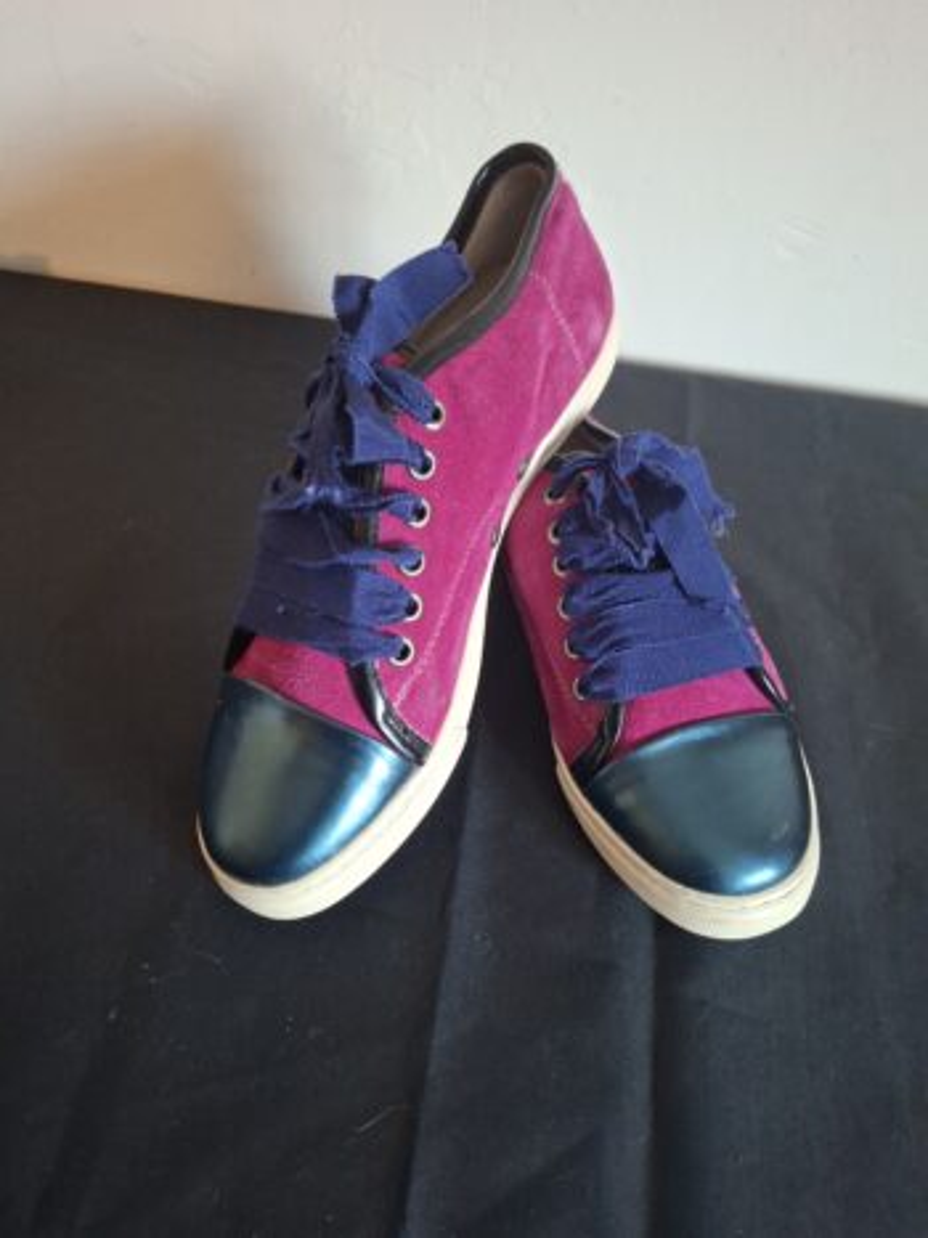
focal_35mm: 23
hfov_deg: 58.9
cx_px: 464
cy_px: 619
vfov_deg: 73.9
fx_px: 823
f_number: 1.8
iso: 400
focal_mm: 5.54
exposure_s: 1/33
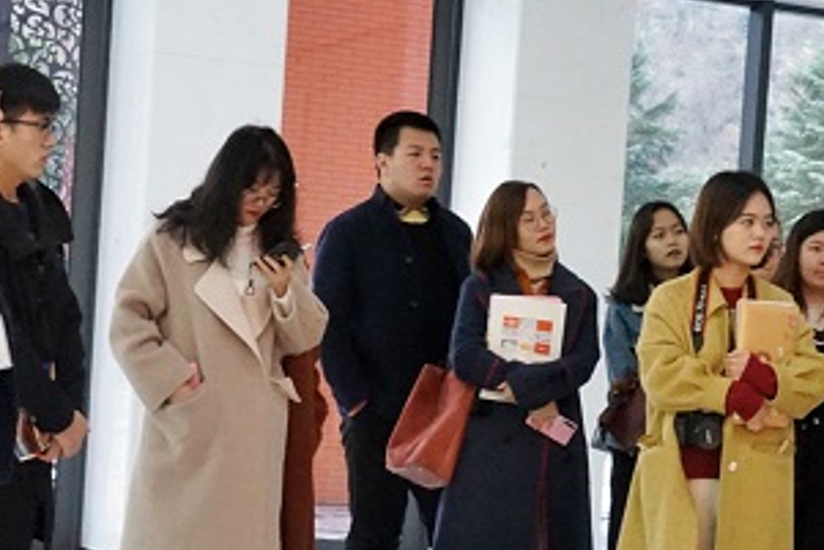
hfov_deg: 20.1
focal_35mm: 101
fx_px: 2313
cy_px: 464
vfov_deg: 13.5
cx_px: 597
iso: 6400
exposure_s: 1/15
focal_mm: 38
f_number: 14
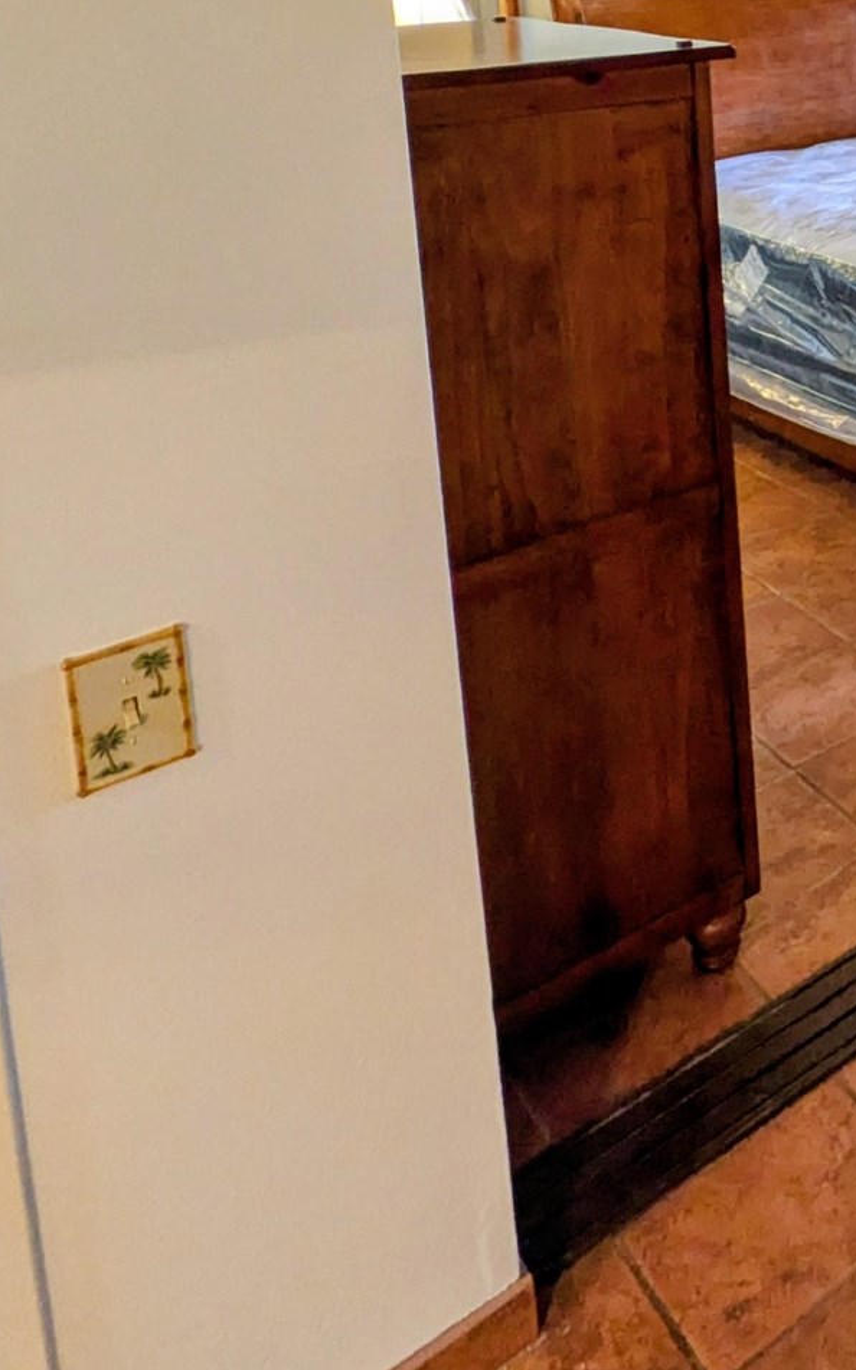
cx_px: 1233
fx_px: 1343
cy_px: 56
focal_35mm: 36
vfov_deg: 46.7
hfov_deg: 26.9
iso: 198
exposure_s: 1/100
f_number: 2.2
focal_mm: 1.83
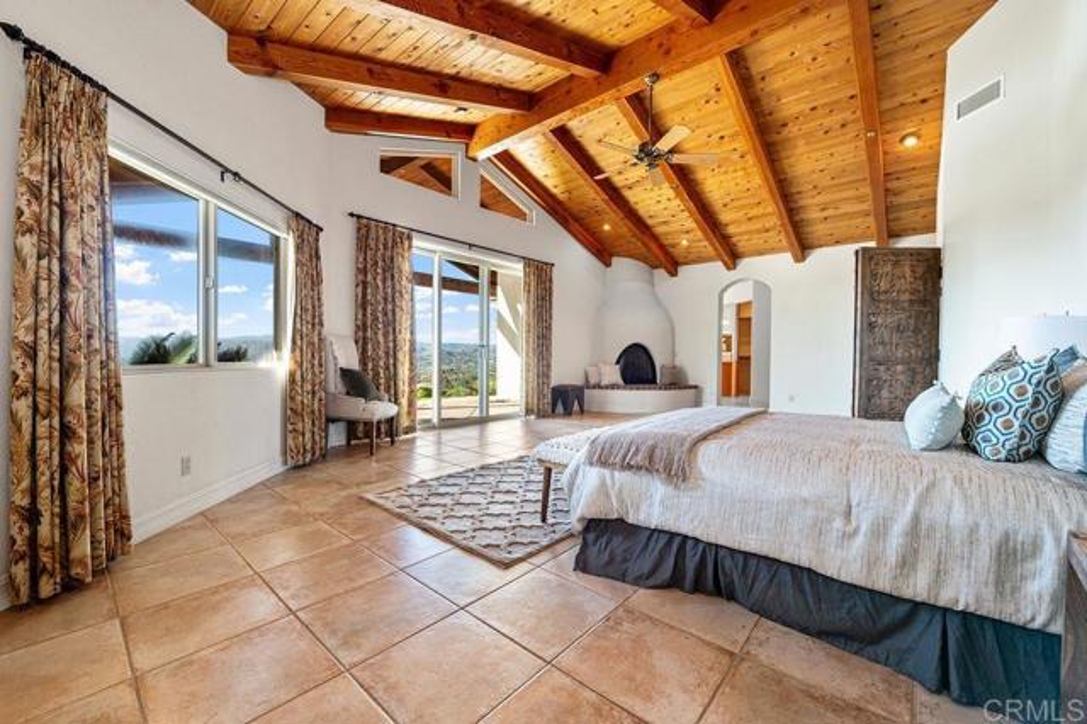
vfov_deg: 81.1
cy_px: 362
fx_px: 422
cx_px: 544
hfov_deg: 104.3
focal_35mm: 14
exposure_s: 1/8
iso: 100
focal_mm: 14
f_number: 7.1
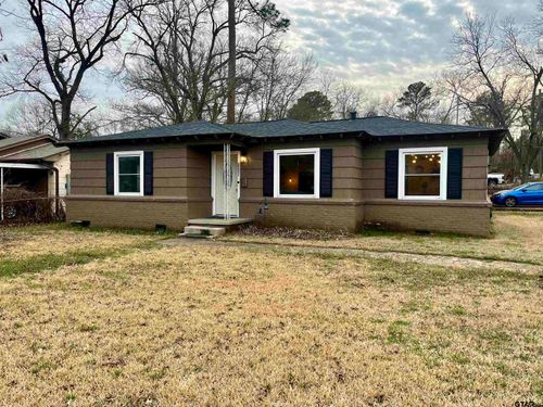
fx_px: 408
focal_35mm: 26
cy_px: 204
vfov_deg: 53.1
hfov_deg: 67.3
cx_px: 272
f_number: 1.6
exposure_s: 1/196
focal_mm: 5.1
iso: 40
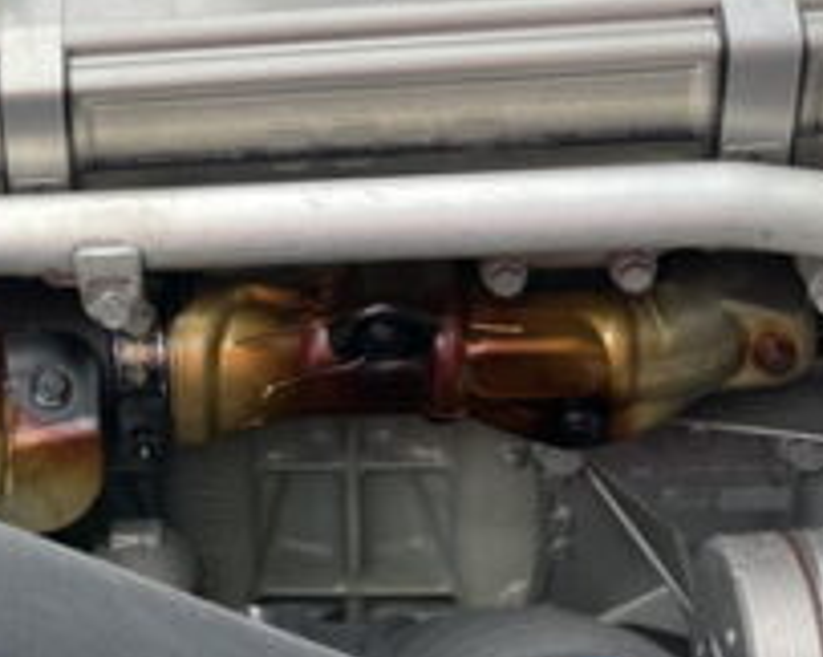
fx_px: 1947
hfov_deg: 21.9
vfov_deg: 19.1
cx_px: -186
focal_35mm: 80
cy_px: 203
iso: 32
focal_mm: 4.2
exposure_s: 1/182
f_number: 1.6
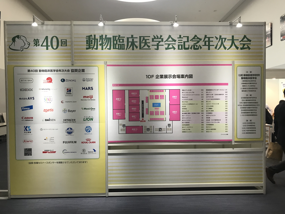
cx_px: 142
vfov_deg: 49.7
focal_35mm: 28
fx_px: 231
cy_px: 107
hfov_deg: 63.4
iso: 32
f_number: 1.8
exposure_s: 1/30
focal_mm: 3.99
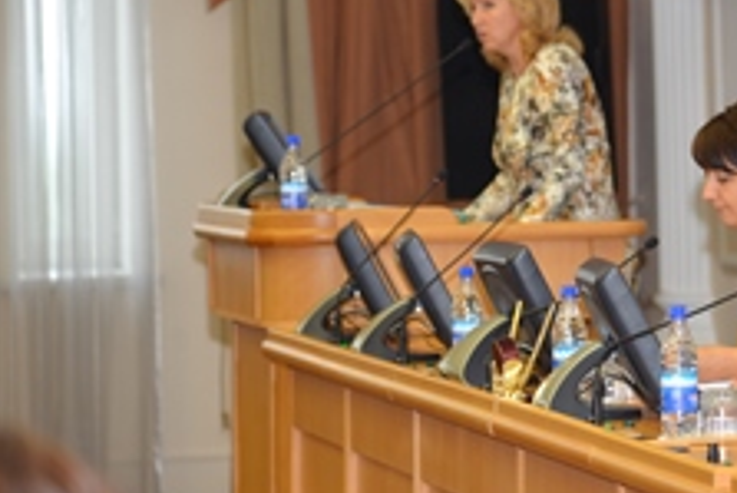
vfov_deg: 6.1
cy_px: 103
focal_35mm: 226
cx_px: 691
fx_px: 4630
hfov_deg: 9.1
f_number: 4
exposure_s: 1/60
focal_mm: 120
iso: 500
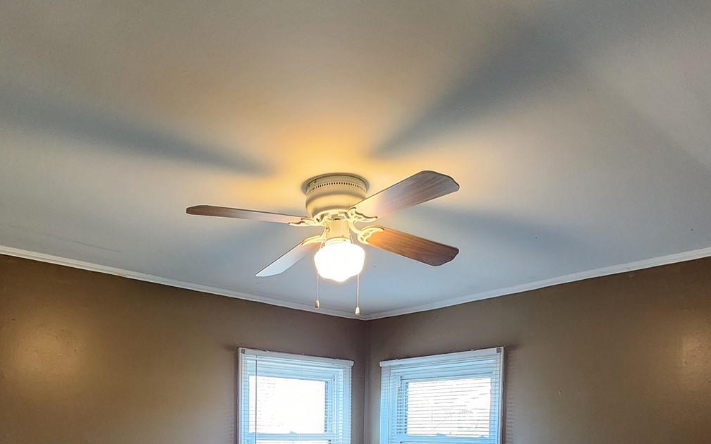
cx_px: 276
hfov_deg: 65.7
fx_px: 543
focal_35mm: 28
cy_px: 455
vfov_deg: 38.8
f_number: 2.2
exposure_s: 1/40
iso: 320
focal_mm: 2.2
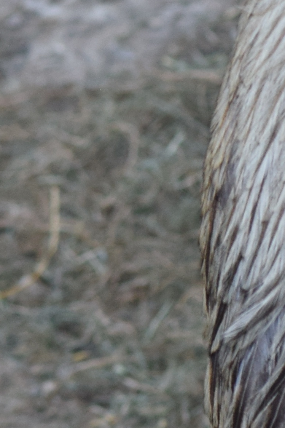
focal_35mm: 681
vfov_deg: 3.0
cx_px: 668
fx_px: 8085
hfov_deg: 2.0
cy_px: 47
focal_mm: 85
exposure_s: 1/160
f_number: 5.6
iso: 400
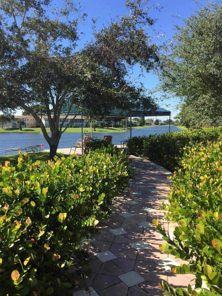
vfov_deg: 61.7
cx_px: 111
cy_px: 148
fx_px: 248
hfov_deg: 48.2
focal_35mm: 29
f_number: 2.2
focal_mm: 4.15
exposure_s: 1/964
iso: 32
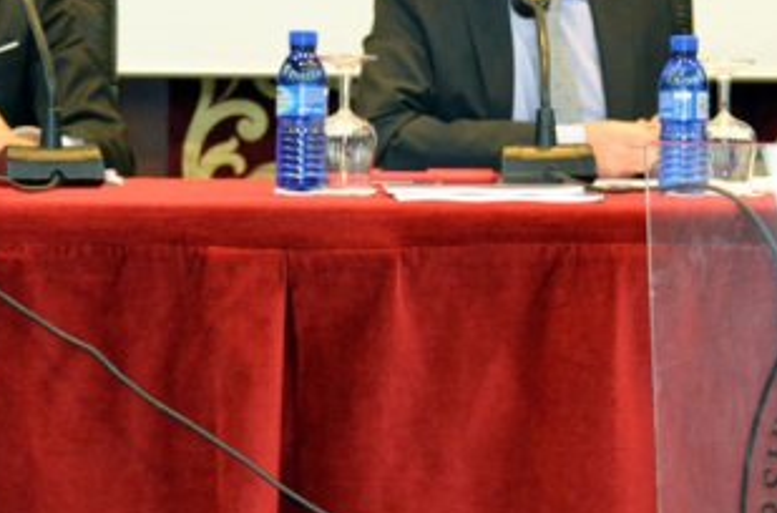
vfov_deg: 16.1
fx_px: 1807
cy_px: 196
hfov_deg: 24.1
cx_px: 522
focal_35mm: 84
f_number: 4
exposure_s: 1/60
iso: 2500
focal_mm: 26
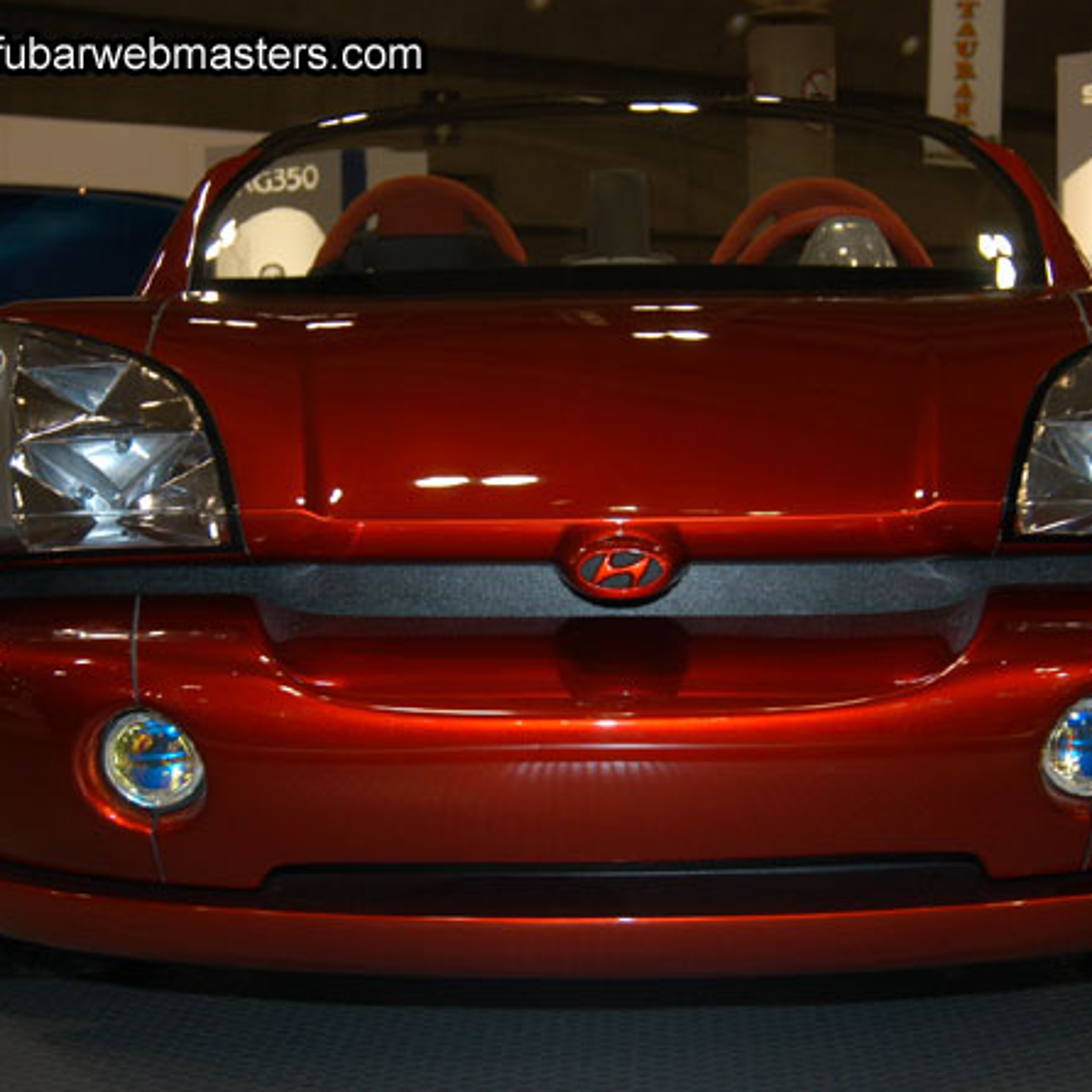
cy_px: 544
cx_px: 626
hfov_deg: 29.5
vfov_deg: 29.6
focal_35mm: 58
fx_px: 2070
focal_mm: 30
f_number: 5
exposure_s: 1/60
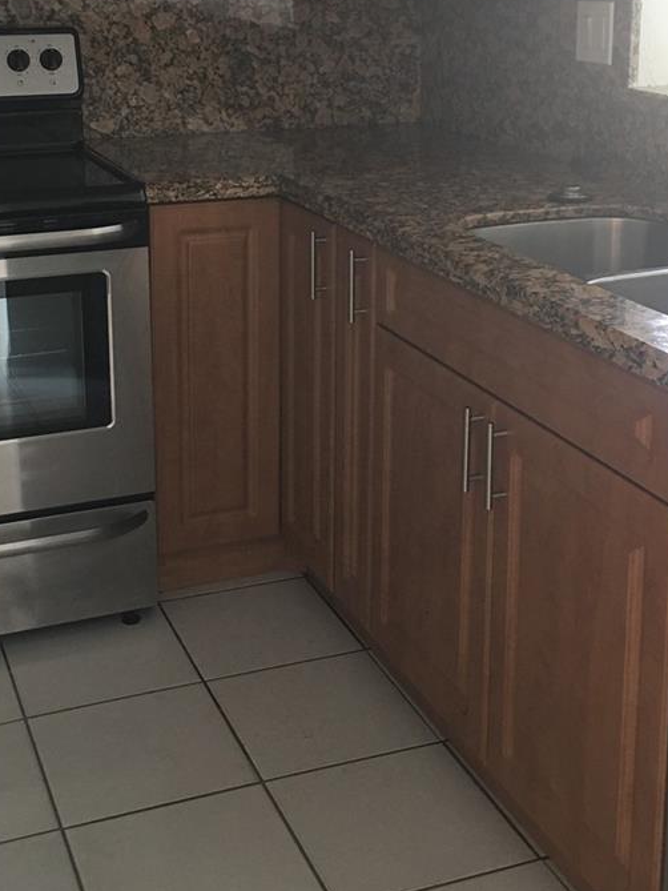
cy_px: 246
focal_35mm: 52
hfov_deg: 28.0
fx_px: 1338
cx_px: 286
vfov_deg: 36.1
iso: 50
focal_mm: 4.15
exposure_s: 1/15
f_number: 2.2
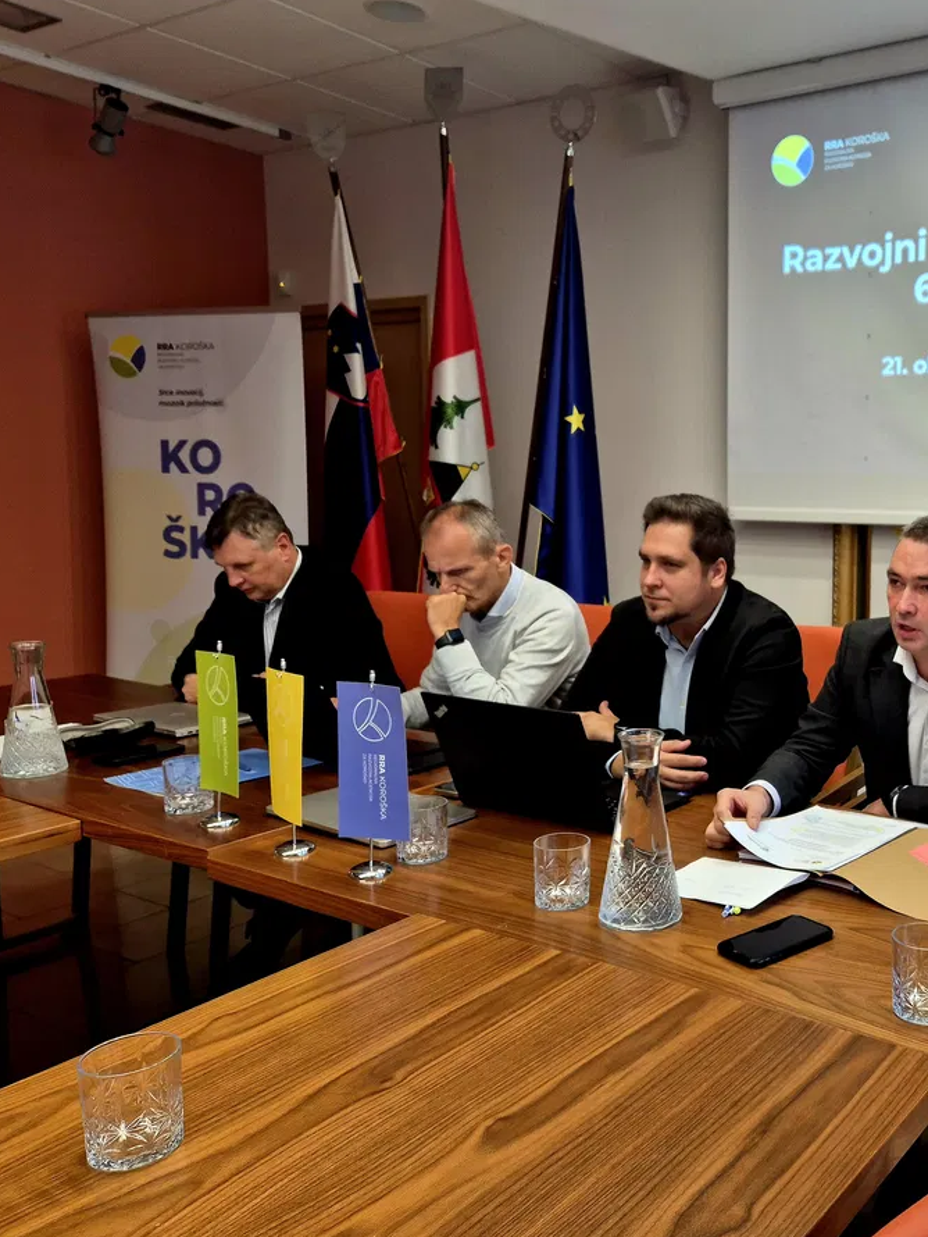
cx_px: 785
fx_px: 1108
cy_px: 620
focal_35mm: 31
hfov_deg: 42.7
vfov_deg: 58.3
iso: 125
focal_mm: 5.4
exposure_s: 1/100
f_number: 1.8
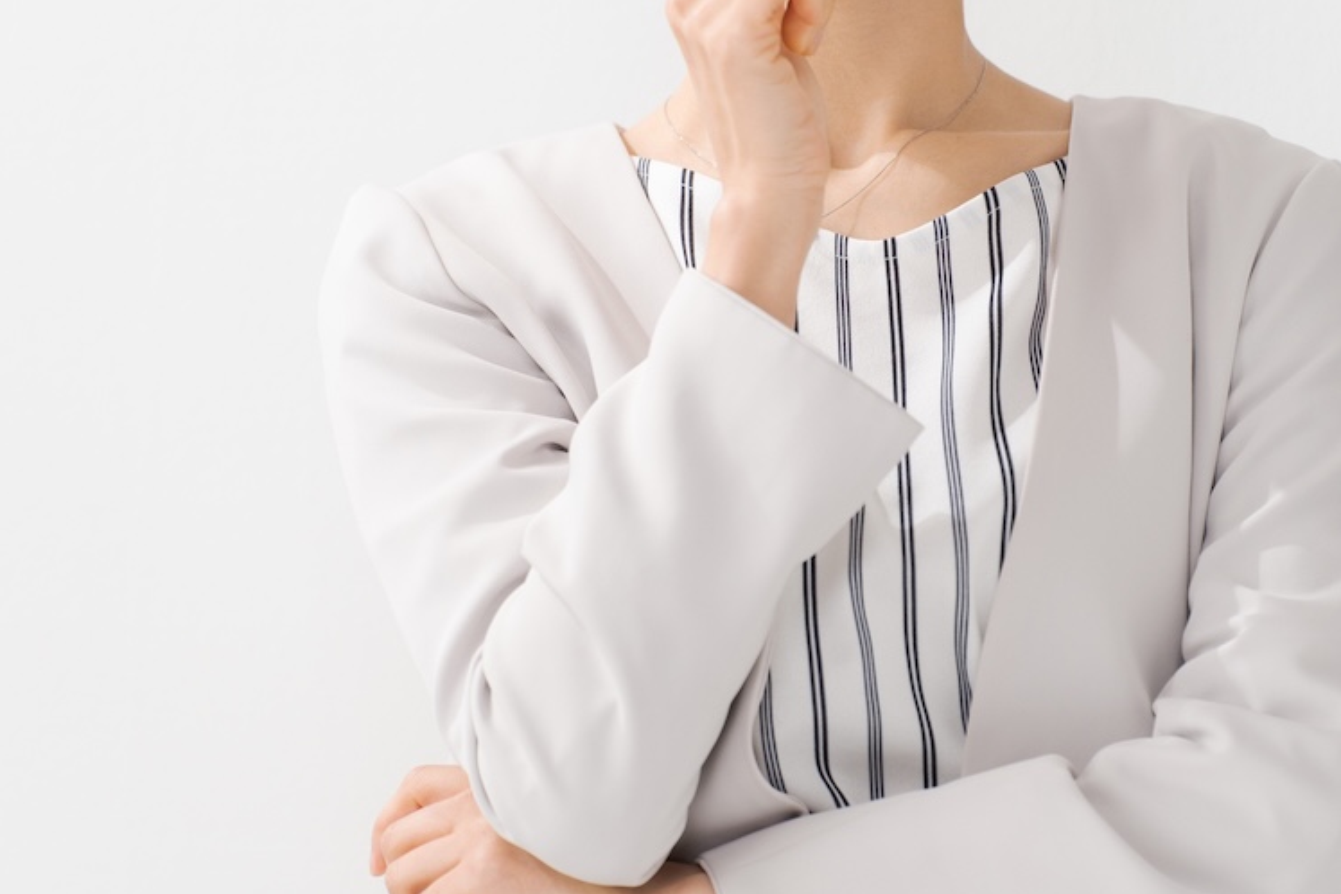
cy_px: 400
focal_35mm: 289
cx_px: 569
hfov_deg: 7.1
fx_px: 10764
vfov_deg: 4.8
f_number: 3.5
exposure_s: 1/320
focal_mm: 180
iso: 400
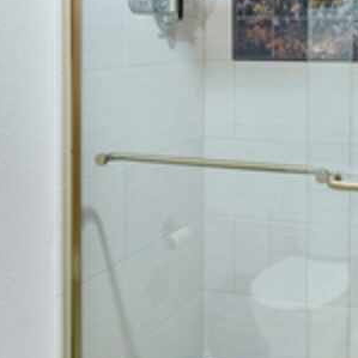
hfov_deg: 31.8
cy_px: 43
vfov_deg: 32.0
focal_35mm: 51
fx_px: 597
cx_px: 322
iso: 100
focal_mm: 14
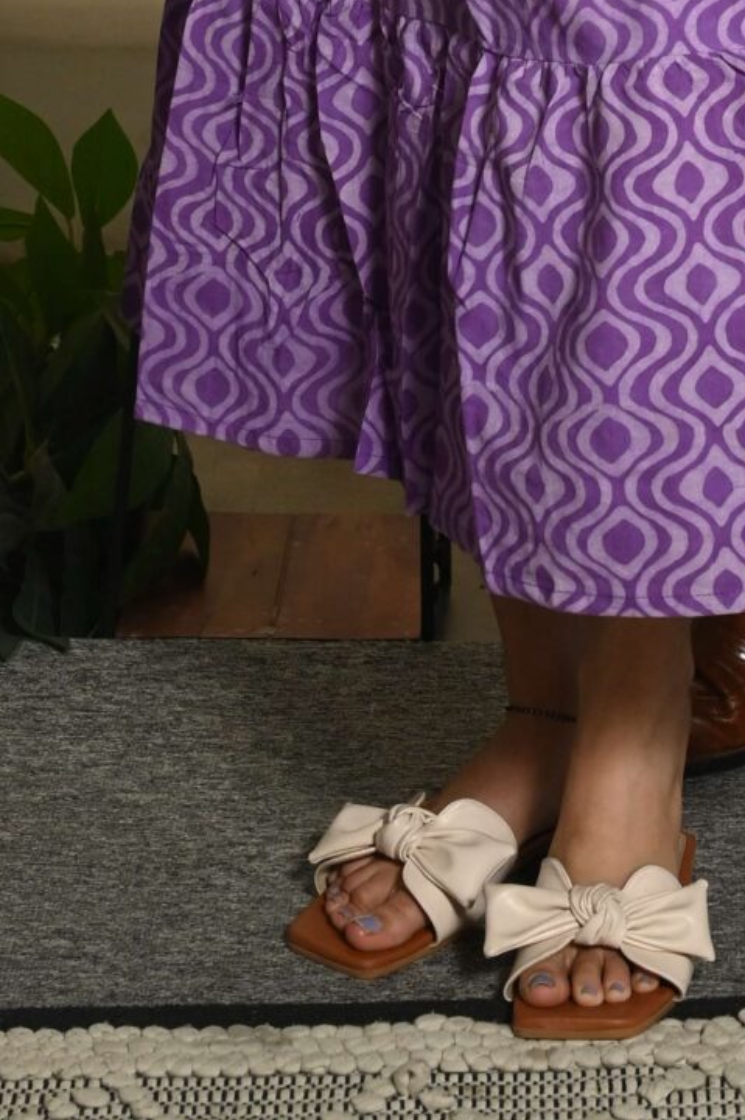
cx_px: 876
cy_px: -852
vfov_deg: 11.9
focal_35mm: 160
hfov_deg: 8.5
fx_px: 4973
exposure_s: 1/160
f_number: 8
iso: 640
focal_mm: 45
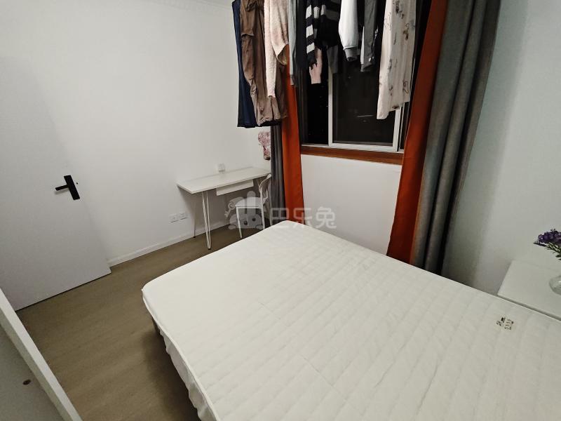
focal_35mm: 15
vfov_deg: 81.7
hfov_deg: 98.2
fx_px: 243
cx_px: 280
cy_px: 210
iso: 500
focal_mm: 1.91
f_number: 2.2
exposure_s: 1/200
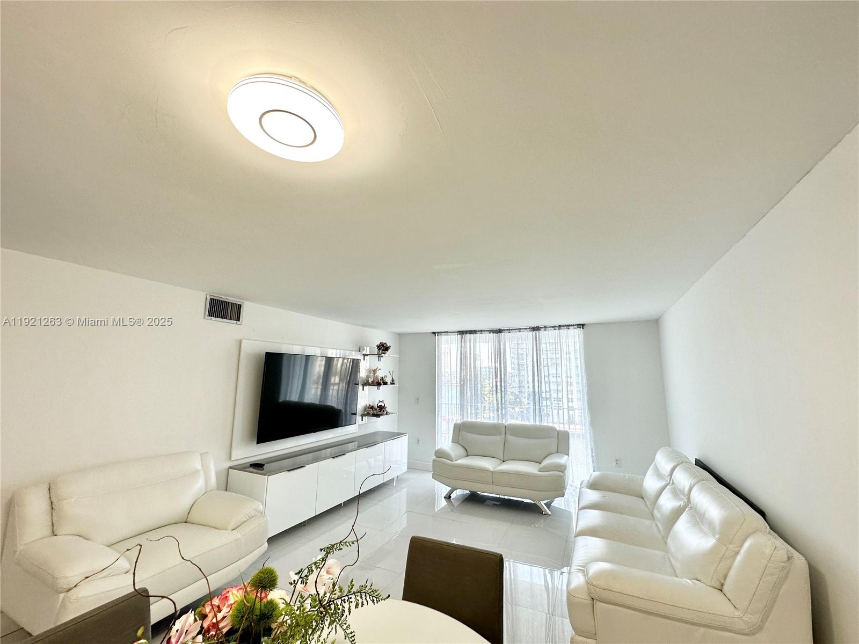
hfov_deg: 102.1
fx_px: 347
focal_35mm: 14
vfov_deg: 85.7
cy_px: 322
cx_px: 430
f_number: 2.2
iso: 64
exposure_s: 1/120
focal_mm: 2.22
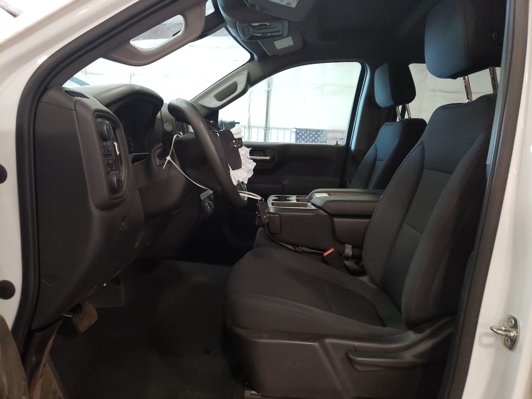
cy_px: 200
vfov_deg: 53.1
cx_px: 266
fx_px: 400
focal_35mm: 26
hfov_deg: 67.3
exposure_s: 1/30
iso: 328
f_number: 1.5
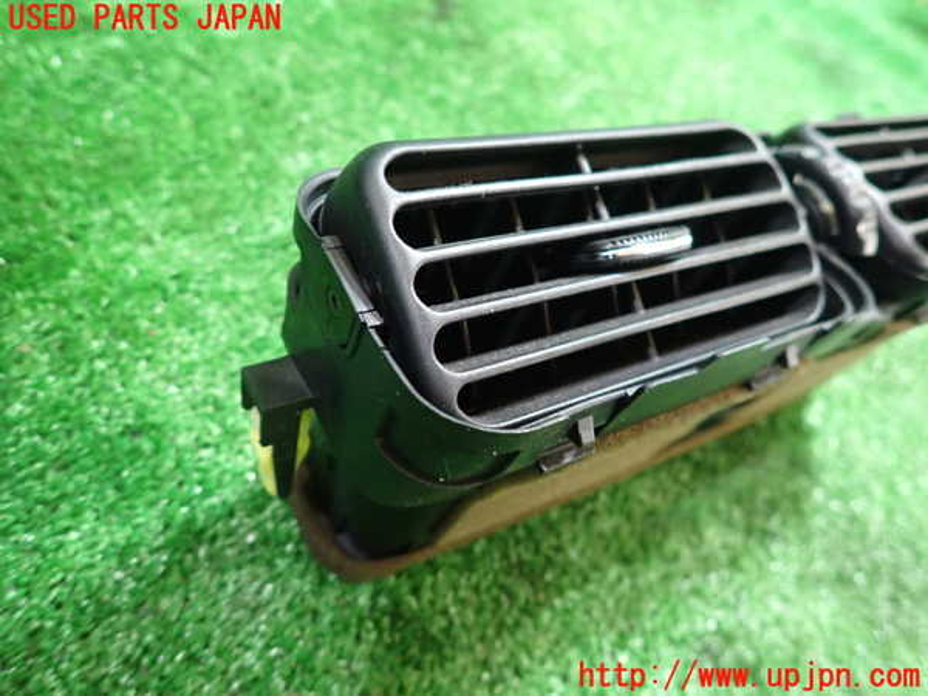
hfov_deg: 69.4
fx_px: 670
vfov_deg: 54.9
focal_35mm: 25
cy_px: 348
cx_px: 464
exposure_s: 1/30
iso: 800
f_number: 2
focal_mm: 4.5
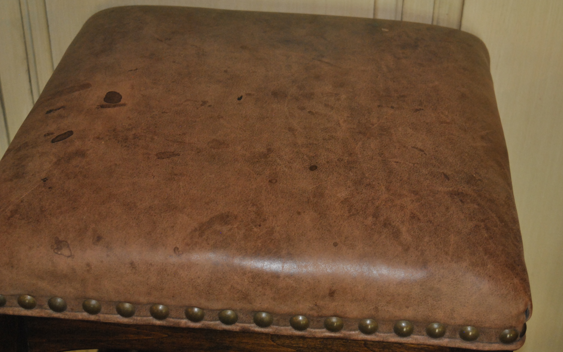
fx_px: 997
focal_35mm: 65
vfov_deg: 20.0
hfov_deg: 31.5
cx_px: 280
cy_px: 172
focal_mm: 42
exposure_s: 1/25
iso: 800
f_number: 5
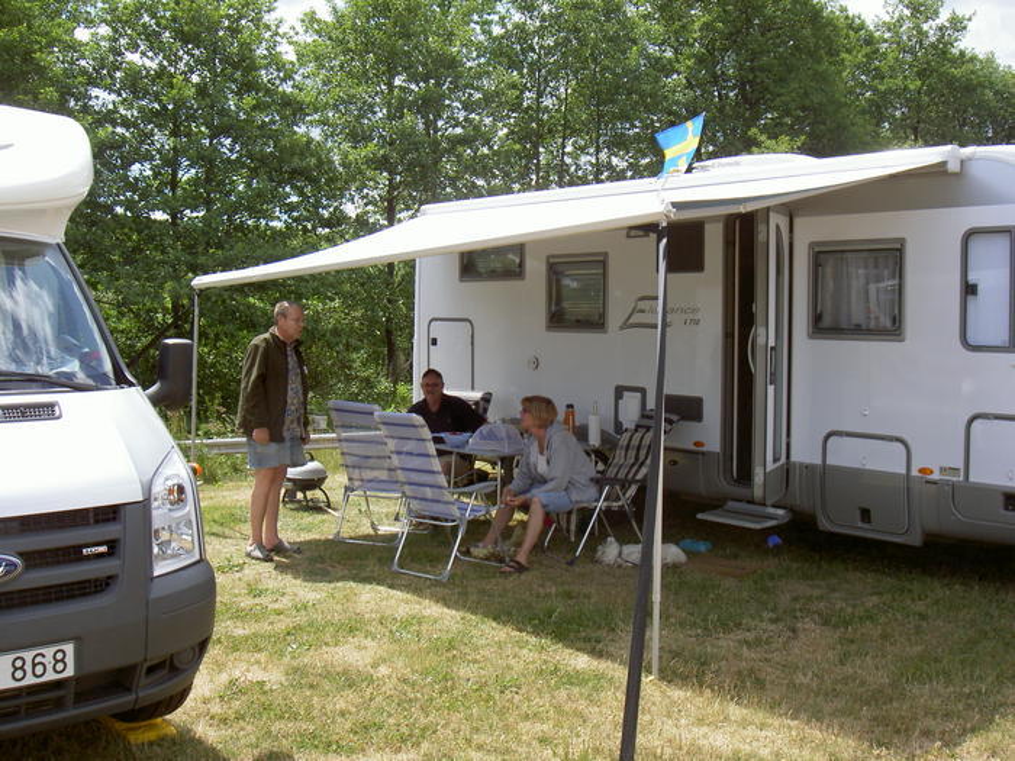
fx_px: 1144
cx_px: 508
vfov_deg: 36.8
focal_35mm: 39
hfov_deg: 47.9
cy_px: 380
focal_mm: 8
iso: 100
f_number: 4.7
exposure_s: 1/320
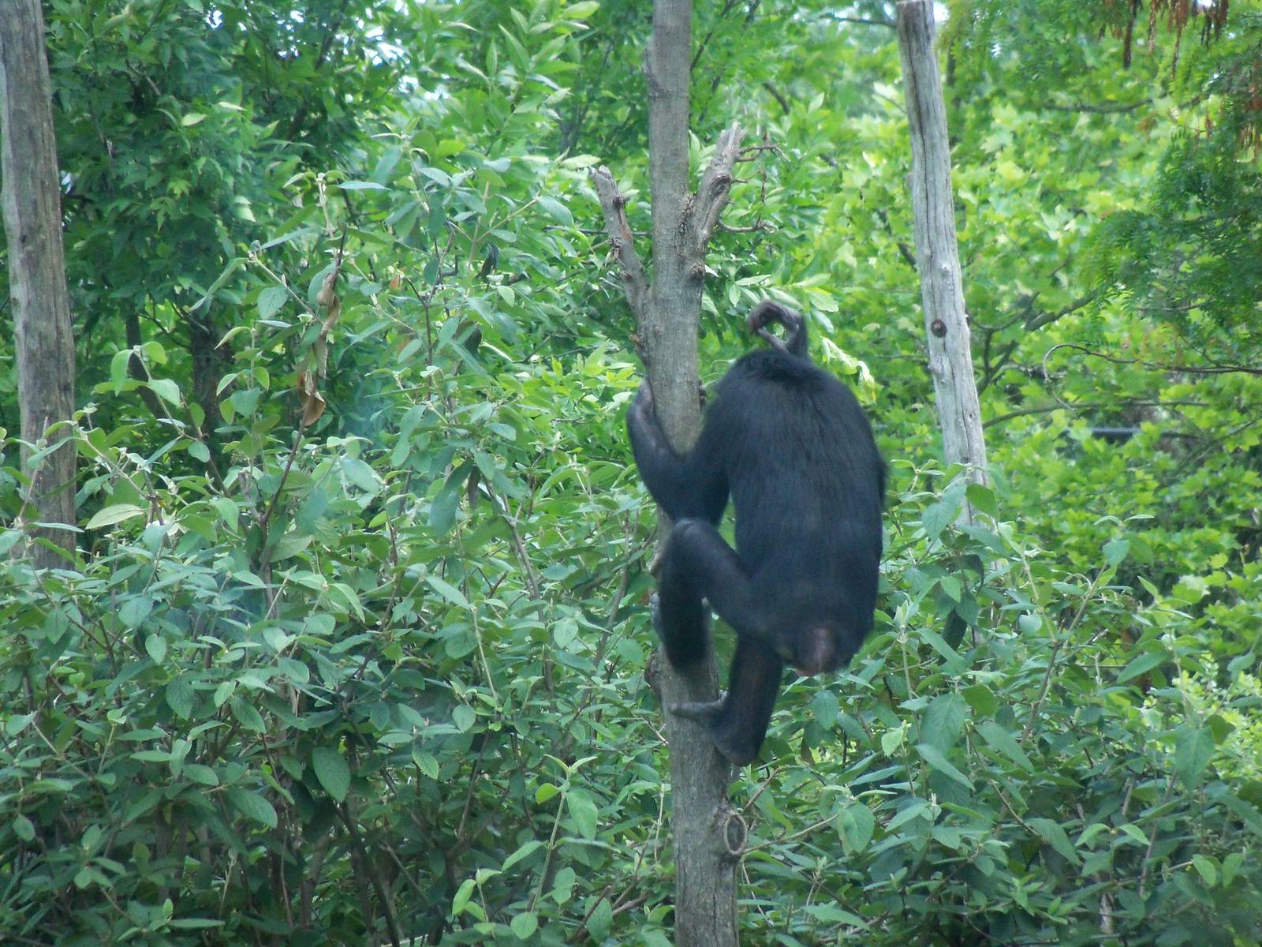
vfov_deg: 4.2
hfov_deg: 5.7
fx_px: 12760
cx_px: 631
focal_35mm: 350
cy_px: 474
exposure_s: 1/320
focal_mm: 62
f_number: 4.8
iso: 400
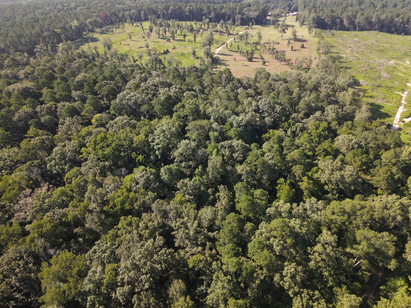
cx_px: 206
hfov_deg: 71.6
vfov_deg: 56.8
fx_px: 285
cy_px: 154
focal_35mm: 24
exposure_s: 1/12.5
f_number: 2.8
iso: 400
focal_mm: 4.5
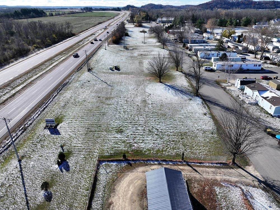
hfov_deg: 71.6
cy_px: 105
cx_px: 140
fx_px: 194
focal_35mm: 24
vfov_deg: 56.8
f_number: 2.8
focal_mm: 12.29
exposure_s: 1/2500
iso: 190
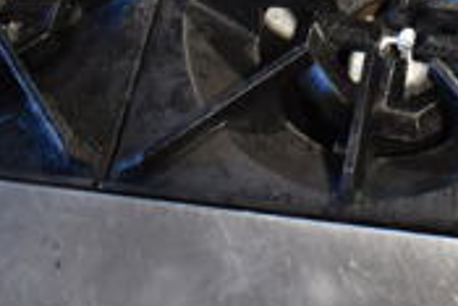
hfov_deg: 21.0
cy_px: -149
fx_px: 1197
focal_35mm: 94
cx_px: 440
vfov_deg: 13.7
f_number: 3.5
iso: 720
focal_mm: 18
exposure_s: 1/30
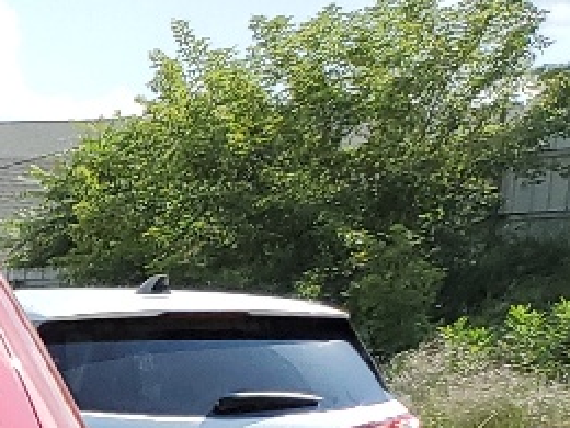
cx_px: -1037
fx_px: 2635
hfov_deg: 9.9
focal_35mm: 160
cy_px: 942
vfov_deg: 8.6
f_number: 1.5
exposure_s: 1/2000
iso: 50
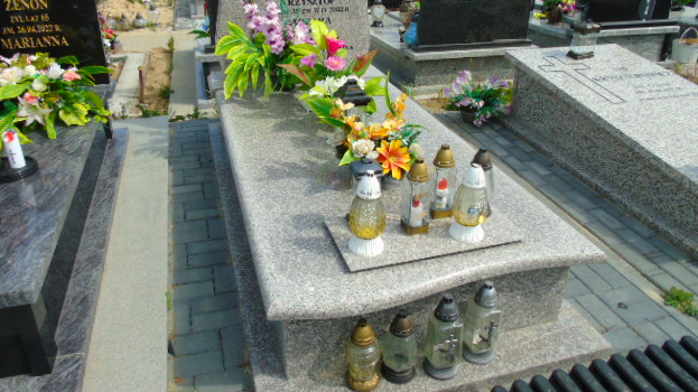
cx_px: 347
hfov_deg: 67.9
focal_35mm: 28
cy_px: 165
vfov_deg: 41.3
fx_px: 518
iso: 80
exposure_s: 1/1000
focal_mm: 4.4
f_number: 3.4
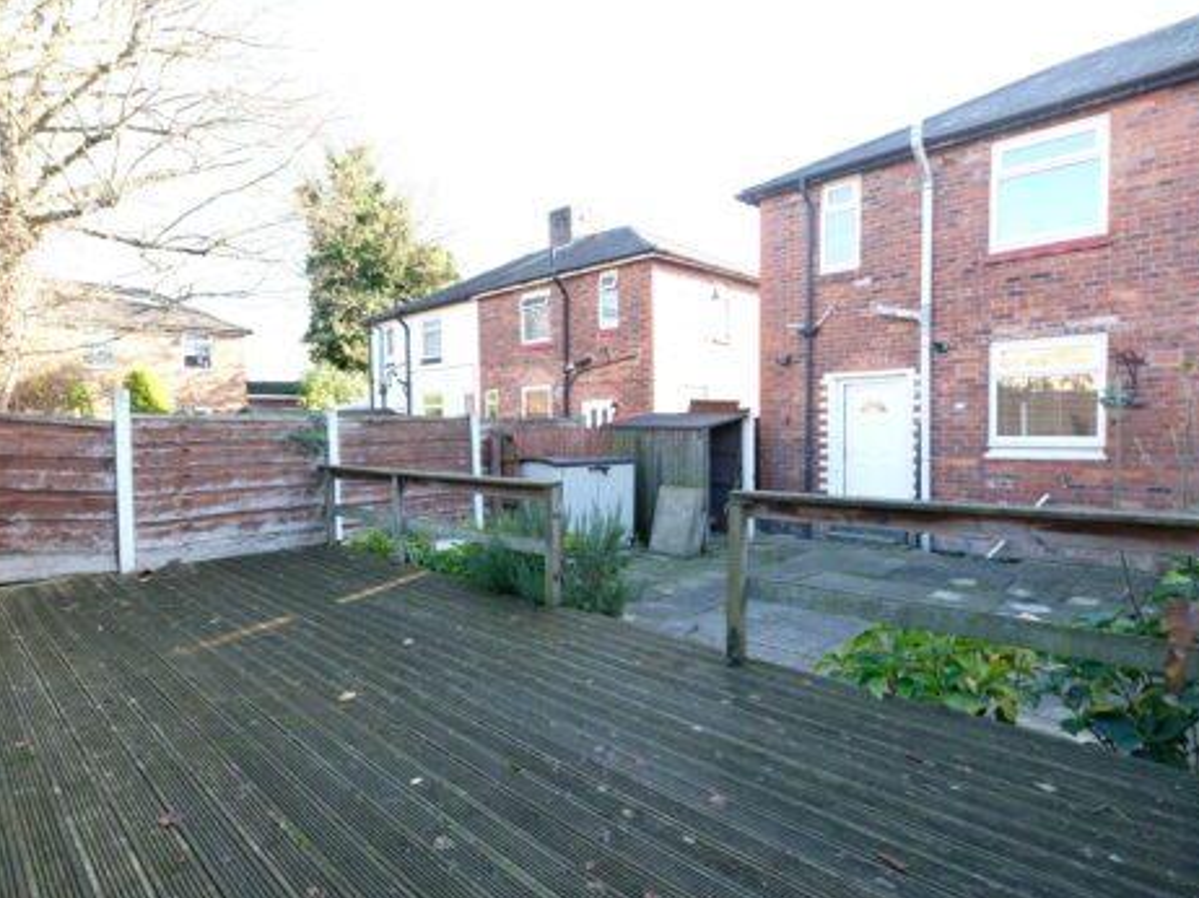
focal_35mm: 18
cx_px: 574
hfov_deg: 87.7
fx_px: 623
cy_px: 446
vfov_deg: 71.5
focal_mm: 10
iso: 200
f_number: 4
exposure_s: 1/60
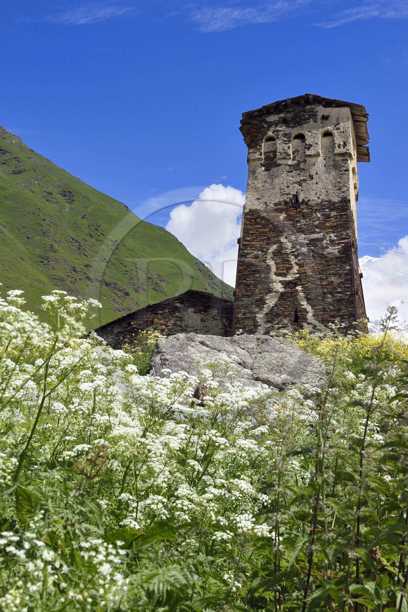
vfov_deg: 36.2
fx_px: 935
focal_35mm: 55
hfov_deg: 24.6
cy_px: 306
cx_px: 204
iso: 200
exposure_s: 1/160
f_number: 18
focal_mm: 55
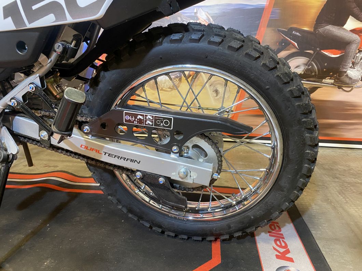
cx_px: 181
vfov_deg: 53.1
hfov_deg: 67.3
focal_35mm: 26
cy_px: 136
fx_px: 272
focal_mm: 4.25
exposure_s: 1/50
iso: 400
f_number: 1.8
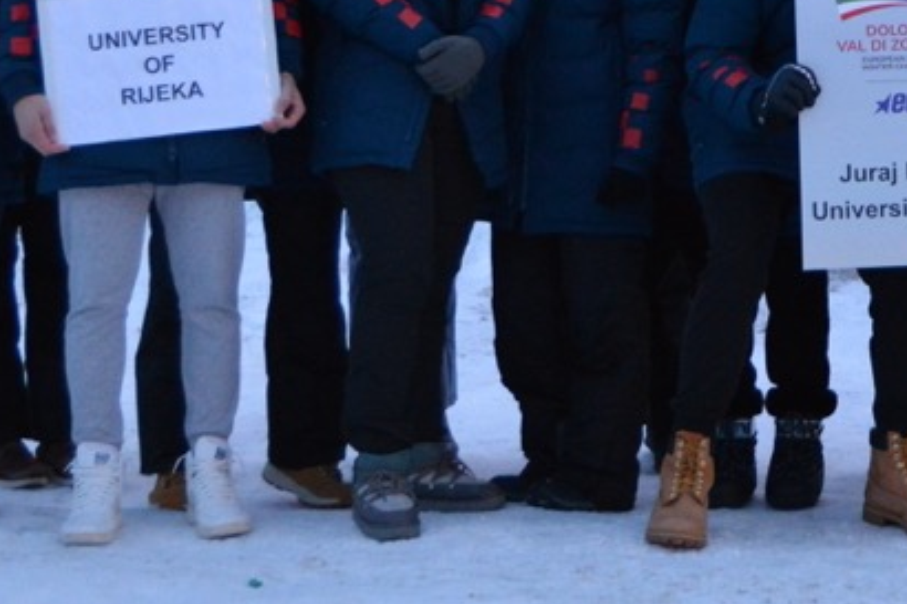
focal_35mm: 127
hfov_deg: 15.7
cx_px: 1042
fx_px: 3187
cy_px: -152
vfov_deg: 10.6
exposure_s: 1/30
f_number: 2.8
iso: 2200
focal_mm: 27
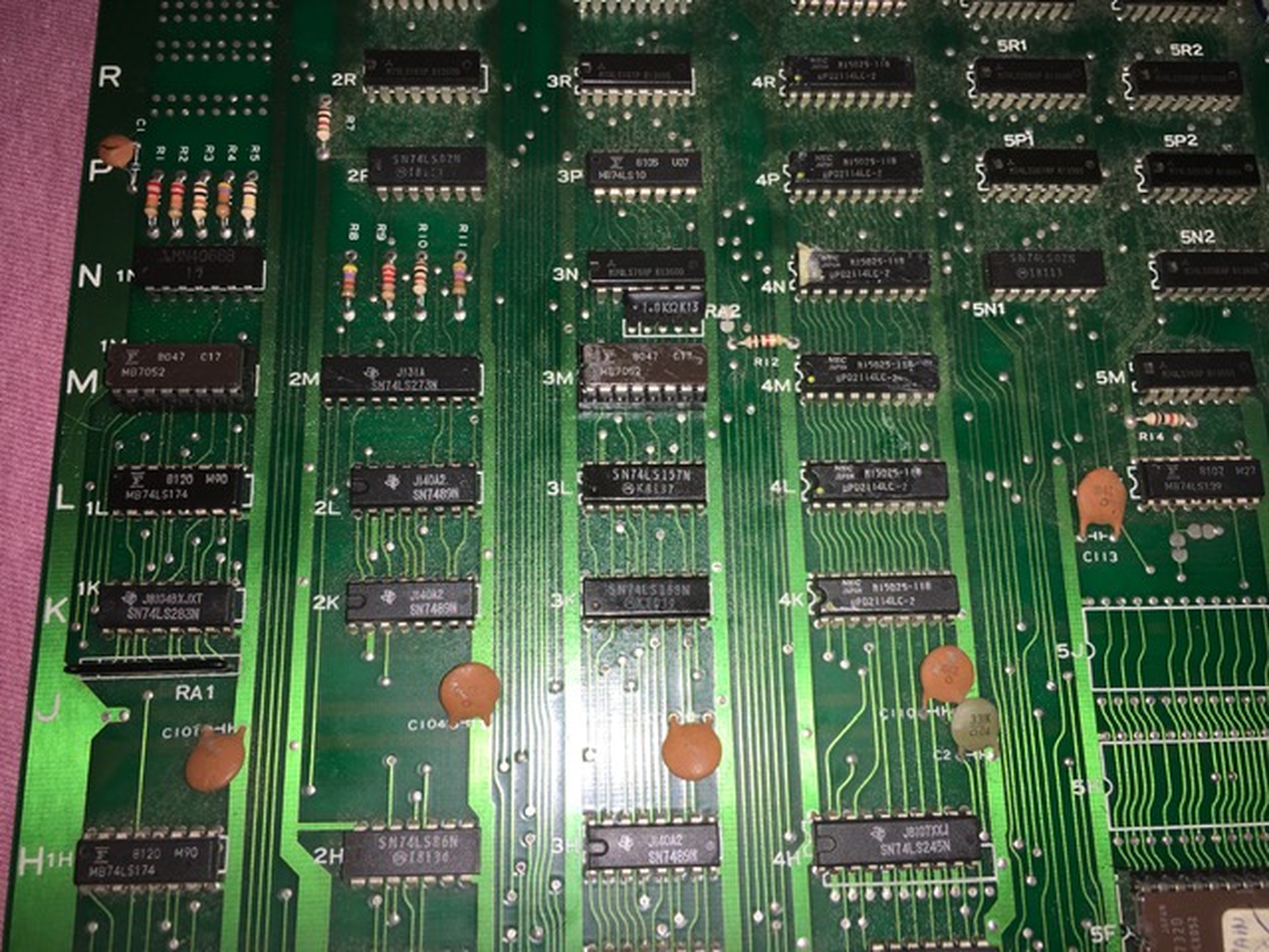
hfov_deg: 61.7
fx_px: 1063
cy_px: 476
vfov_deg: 48.2
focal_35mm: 29
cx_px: 634
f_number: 2.2
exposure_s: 1/69
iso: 25
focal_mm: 4.15
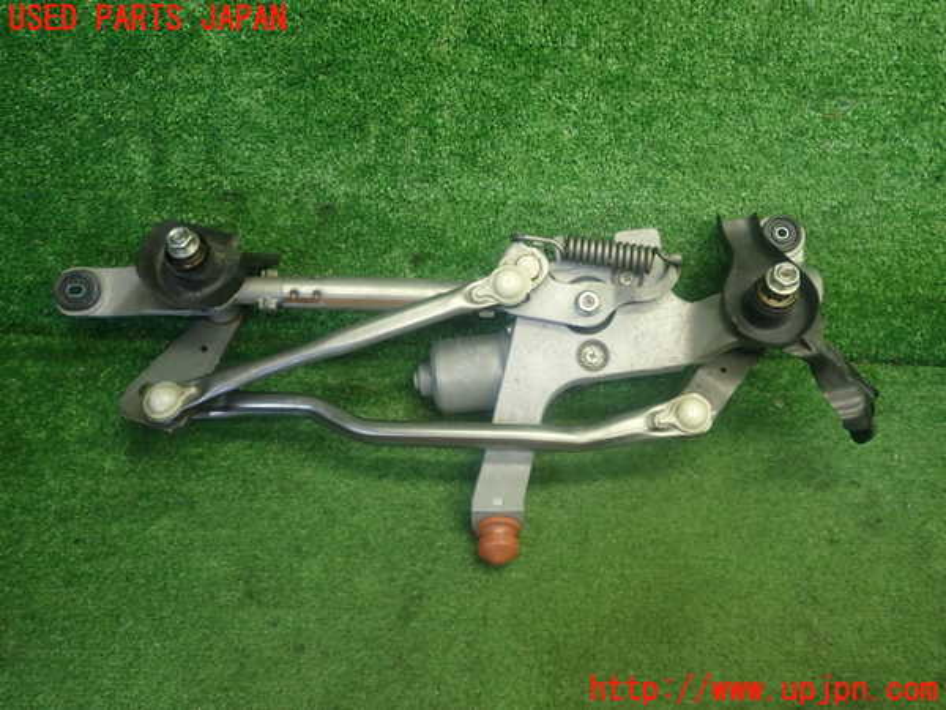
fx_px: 820
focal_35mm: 30
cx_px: 473
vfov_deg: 46.8
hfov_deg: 60.0
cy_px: 355
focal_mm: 5.4
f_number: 2.3
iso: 200
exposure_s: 1/50
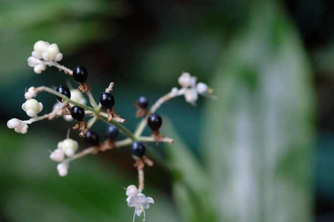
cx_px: 135
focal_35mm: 137
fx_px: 1270
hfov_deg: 15.0
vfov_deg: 10.0
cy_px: 147
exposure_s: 1/125
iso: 200
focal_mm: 60
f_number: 2.4
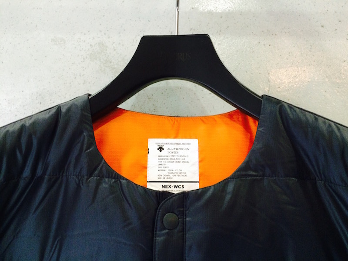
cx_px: 174
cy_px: 130
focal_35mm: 29
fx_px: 292
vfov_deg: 48.2
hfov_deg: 61.7
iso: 320
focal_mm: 4.15
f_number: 2.2
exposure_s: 1/30
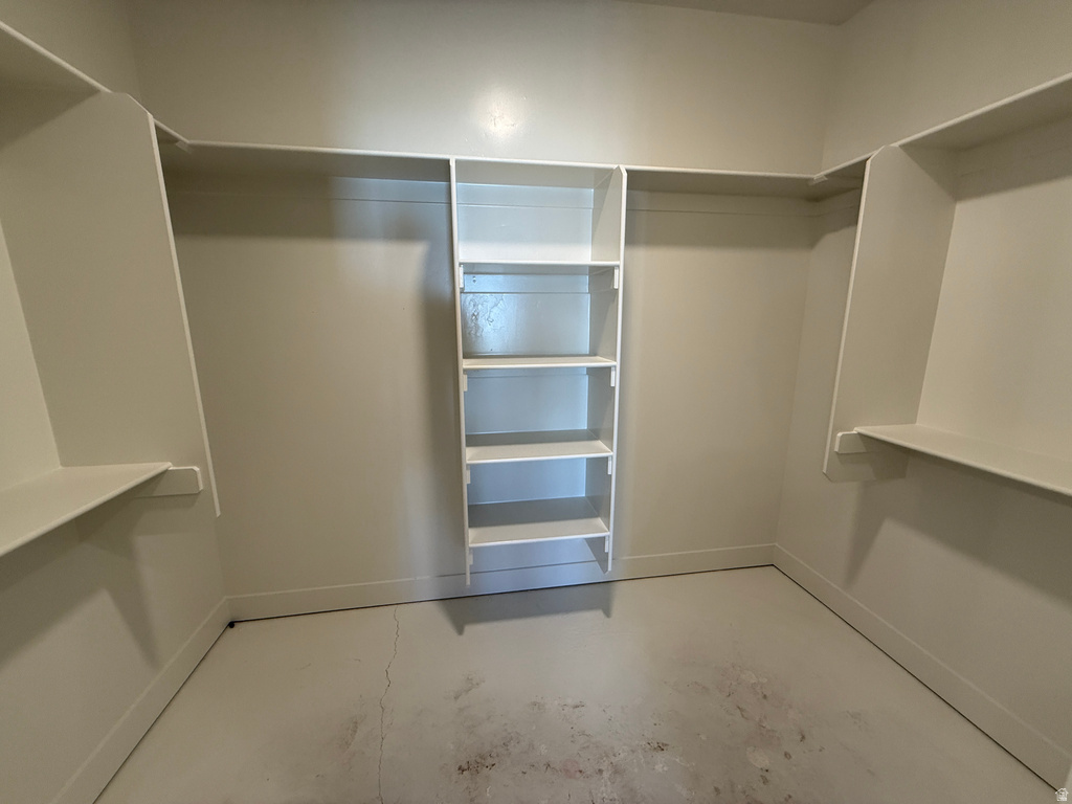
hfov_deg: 102.1
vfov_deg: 85.7
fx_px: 434
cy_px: 402
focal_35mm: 14
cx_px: 536
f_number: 2.2
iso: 125
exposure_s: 1/120
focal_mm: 2.22
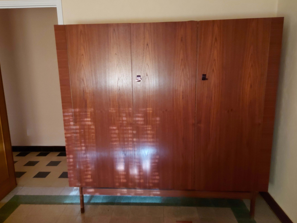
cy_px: 108
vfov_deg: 53.1
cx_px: 145
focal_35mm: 26
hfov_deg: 67.3
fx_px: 223
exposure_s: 1/17
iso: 800
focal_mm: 5.23
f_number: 1.8
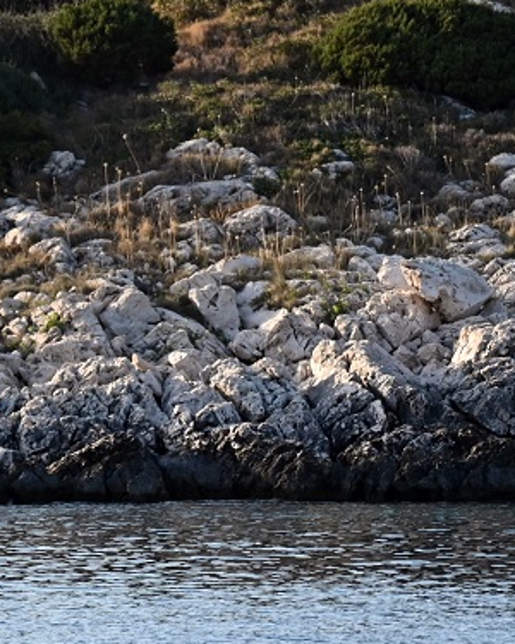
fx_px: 11146
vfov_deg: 3.3
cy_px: -32
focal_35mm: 585
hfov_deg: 2.6
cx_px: 572
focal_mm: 180
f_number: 5
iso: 360
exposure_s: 1/1000
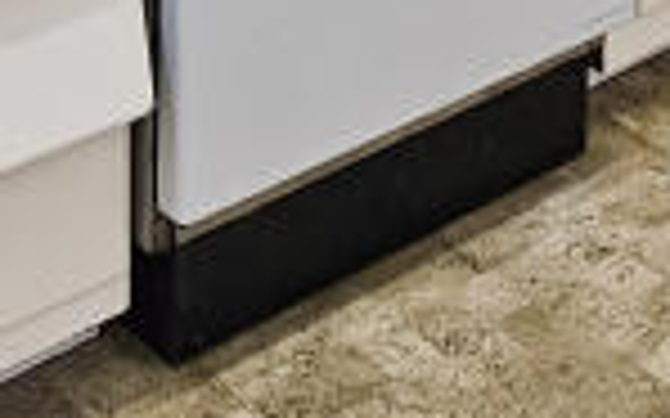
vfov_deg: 10.5
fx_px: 1734
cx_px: 288
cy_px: -773
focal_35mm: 95
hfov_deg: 21.9
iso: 64
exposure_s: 1/100
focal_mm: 2.2
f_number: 2.2
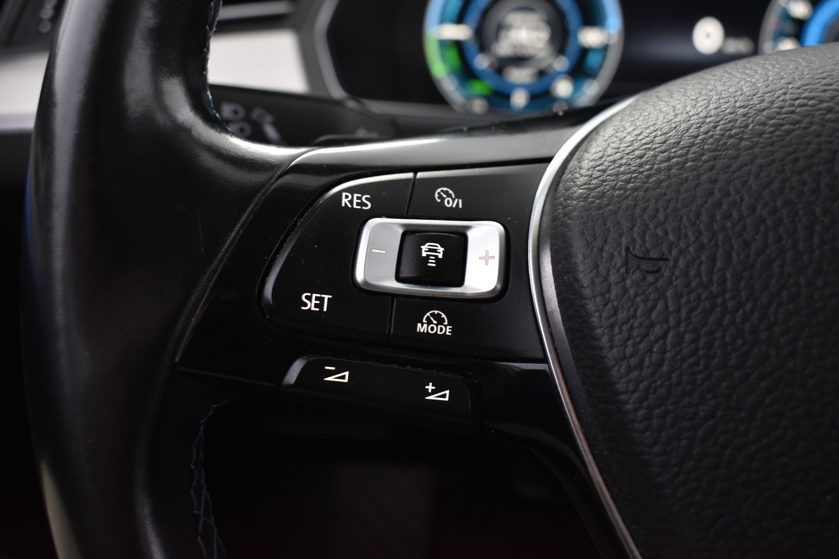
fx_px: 839
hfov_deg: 53.1
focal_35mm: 36
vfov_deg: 36.9
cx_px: 420
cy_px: 280
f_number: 5.6
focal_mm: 24
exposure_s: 1/13
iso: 1250
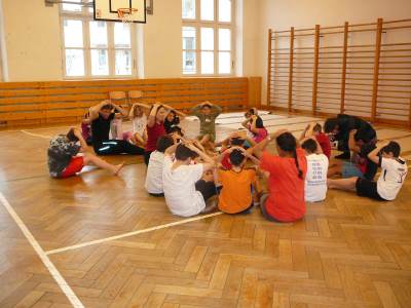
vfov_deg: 40.7
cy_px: 154
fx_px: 416
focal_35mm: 35
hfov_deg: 52.6
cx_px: 206
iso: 320
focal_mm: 5.2
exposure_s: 1/30
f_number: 2.8
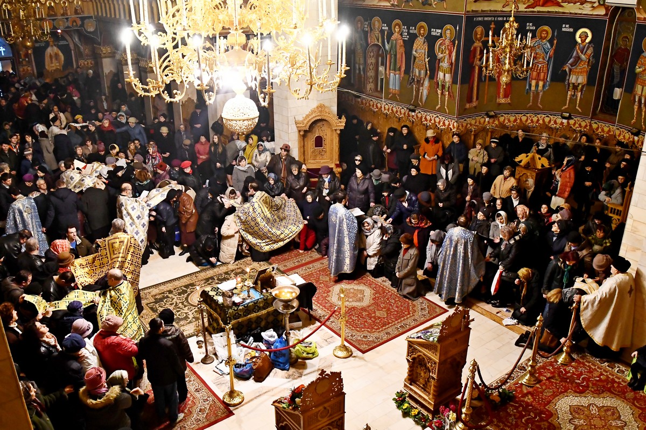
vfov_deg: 53.1
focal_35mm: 24
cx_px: 323
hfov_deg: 73.7
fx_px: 431
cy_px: 215
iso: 3200
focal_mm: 16
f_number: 2.8
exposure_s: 1/80
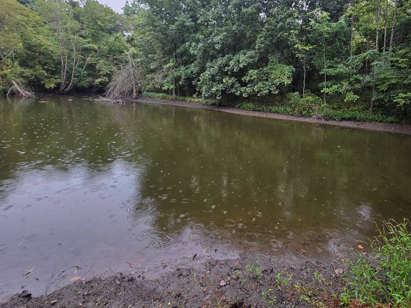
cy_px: 111
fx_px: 202
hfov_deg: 90.0
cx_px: 245
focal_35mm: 17
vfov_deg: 73.2
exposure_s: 1/175
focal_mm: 2.2
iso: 40
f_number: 1.9
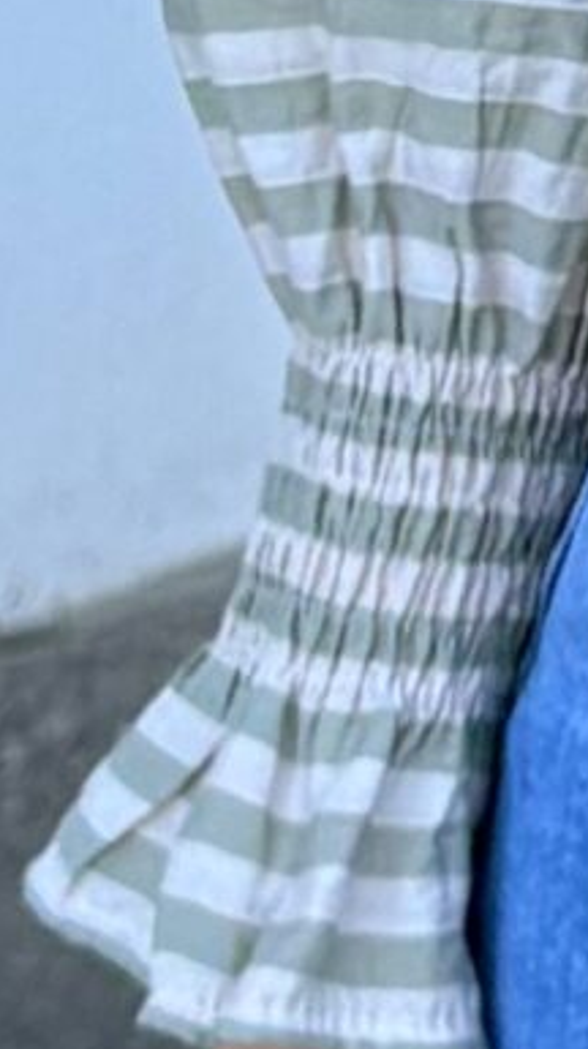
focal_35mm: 174
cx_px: 1584
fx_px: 4832
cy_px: -523
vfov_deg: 11.8
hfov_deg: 6.5
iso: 100
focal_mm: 6.76
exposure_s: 1/888
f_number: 1.78
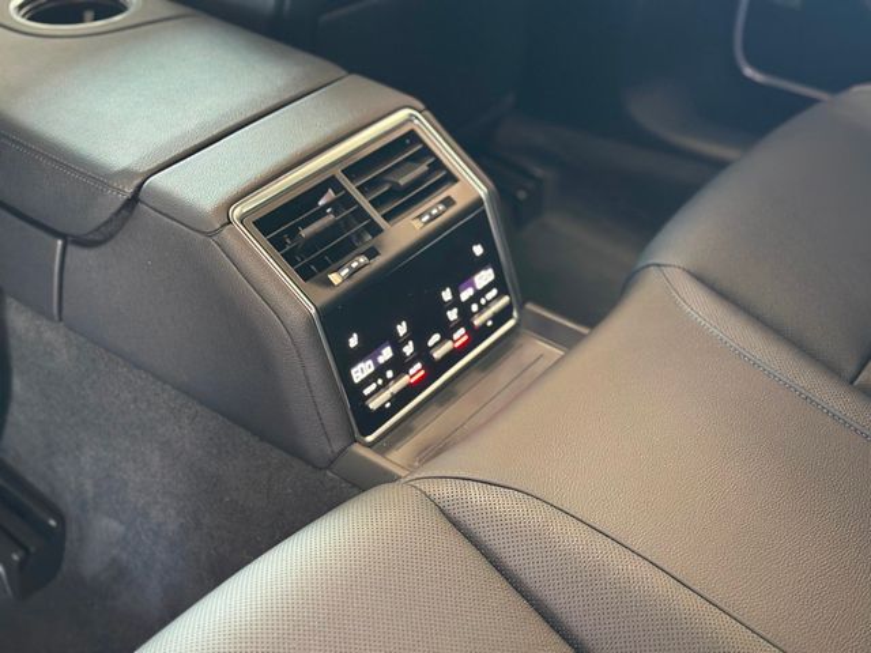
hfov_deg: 39.7
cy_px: 326
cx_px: 436
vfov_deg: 30.3
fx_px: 1208
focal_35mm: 48
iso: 640
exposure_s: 1/40
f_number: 1.78
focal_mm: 6.86
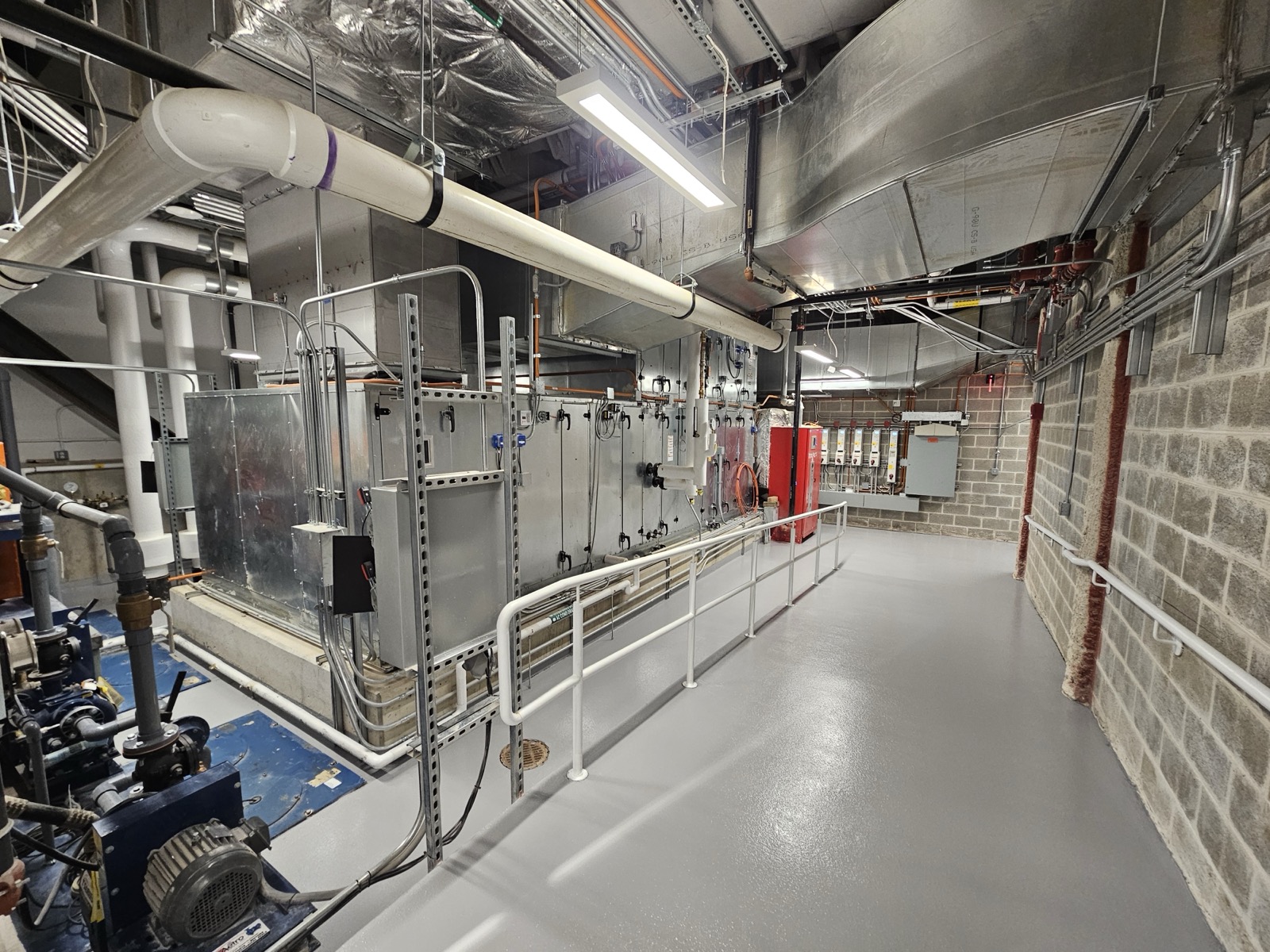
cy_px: 476
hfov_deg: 106.2
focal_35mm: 13
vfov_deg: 89.9
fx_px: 477
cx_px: 635
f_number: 2.2
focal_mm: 2.2
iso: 200
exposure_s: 1/60
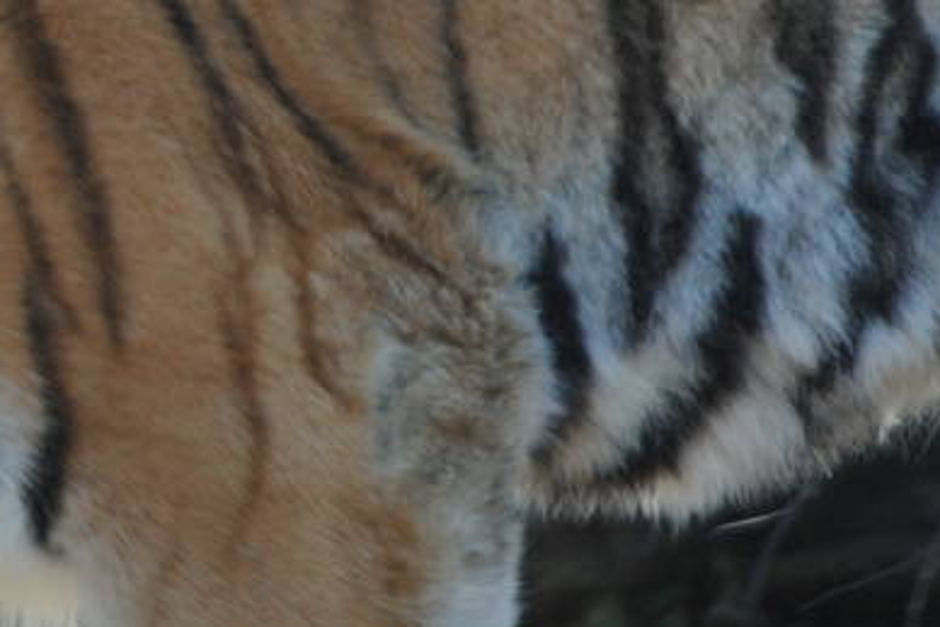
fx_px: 16979
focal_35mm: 650
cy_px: -21
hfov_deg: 3.2
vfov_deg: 2.1
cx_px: -426
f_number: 4.5
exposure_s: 1/125
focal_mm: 105
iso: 180
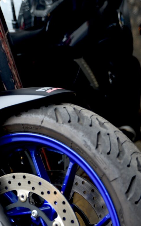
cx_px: -170
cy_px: 111
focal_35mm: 168
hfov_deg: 7.4
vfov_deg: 12.5
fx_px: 1032
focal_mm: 50
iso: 100
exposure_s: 1/50
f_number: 2.8
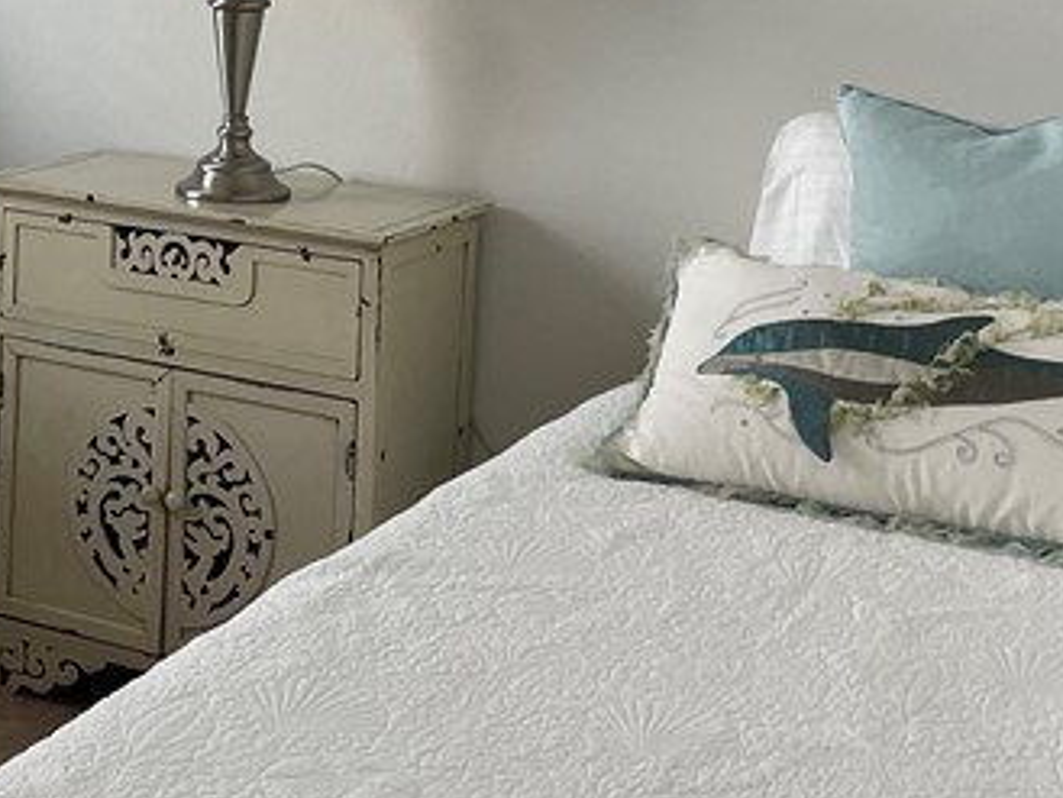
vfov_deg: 17.8
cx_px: 10
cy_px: 10
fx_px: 2488
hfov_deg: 23.2
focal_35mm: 81
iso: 100
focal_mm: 4.2
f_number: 1.6
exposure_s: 1/121
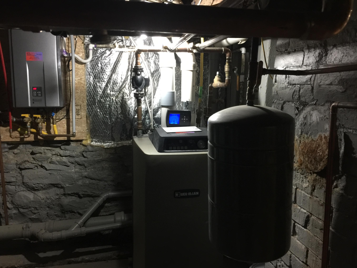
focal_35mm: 29
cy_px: 134
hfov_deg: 61.7
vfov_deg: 48.2
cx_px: 178
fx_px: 299
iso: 125
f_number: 2.2
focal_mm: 4.15
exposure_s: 1/8
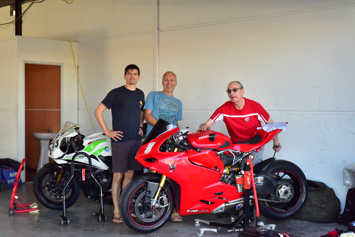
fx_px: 493
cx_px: 178
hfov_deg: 39.6
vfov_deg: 27.0
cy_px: 118
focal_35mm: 50
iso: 12800
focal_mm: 50
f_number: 10
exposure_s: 1/1250
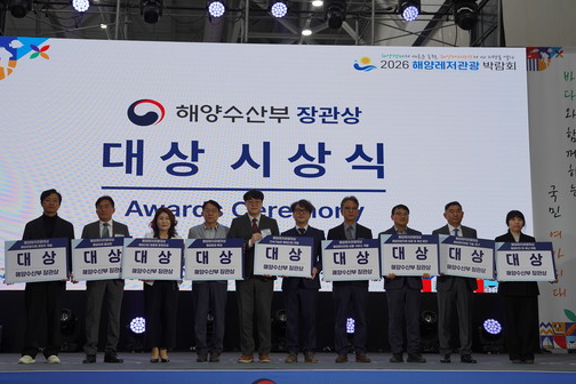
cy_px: 200
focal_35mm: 50
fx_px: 800
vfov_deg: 27.0
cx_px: 266
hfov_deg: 39.6
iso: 250
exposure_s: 1/160
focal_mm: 42
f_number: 4
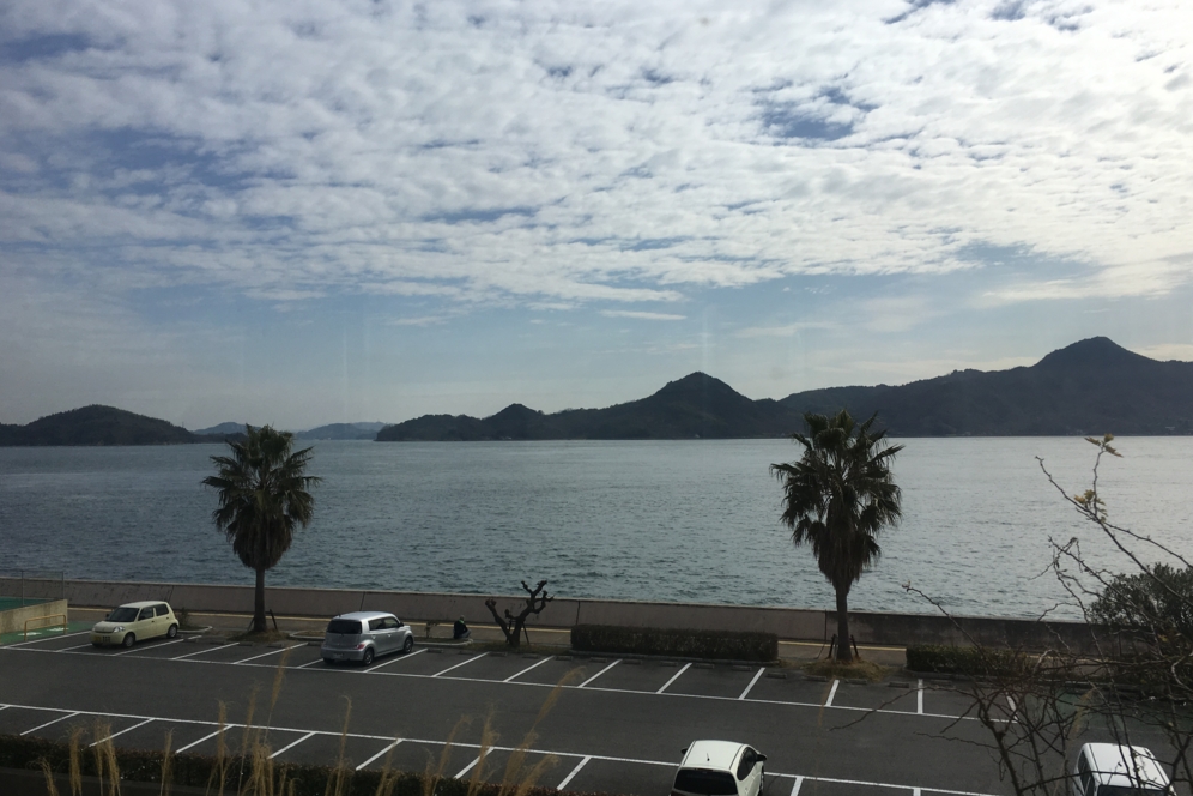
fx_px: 1027
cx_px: 604
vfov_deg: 42.3
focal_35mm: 31
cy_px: 432
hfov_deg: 60.3
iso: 25
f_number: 2.2
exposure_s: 1/1672
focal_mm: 4.15
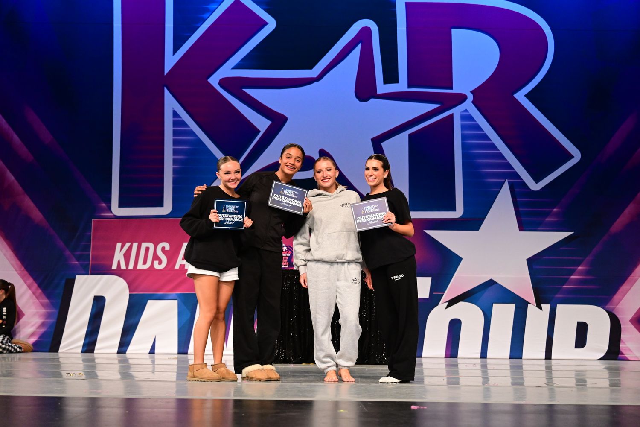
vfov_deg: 19.5
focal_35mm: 70
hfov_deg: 28.8
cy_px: 214
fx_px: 1244
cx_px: 320
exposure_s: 1/800
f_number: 4
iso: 3200
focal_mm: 70
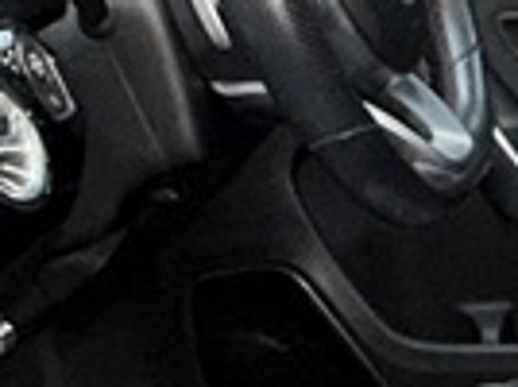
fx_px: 1598
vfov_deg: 12.9
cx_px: 568
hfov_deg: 17.8
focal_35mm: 107
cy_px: 627
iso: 250
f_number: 2.2
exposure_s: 1/33
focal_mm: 2.22
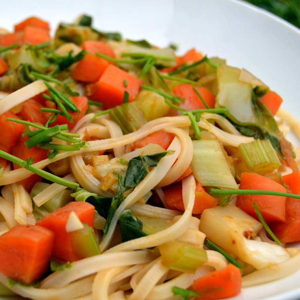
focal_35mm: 73
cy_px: 150
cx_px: 80
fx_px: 716
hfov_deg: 23.5
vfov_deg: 23.7
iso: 100
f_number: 7.1
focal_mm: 38
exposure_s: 1/200
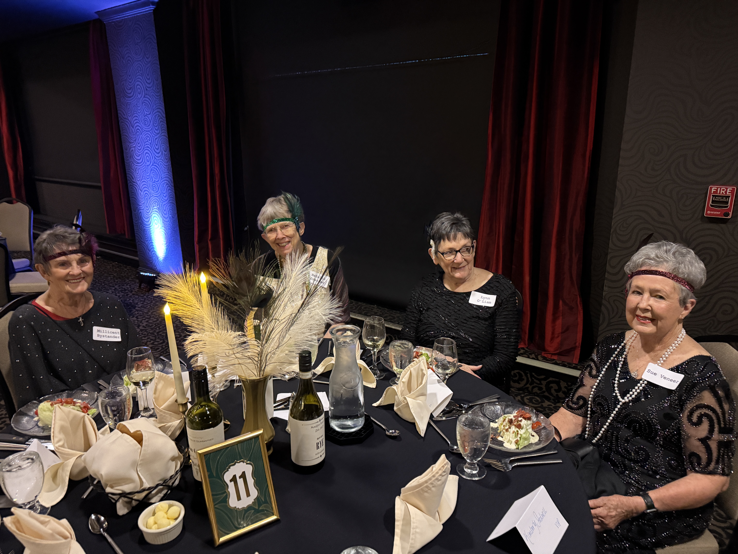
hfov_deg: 71.6
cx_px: 369
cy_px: 277
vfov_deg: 56.8
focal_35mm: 24
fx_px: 512
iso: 1600
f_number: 1.78
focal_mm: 6.76
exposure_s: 1/30
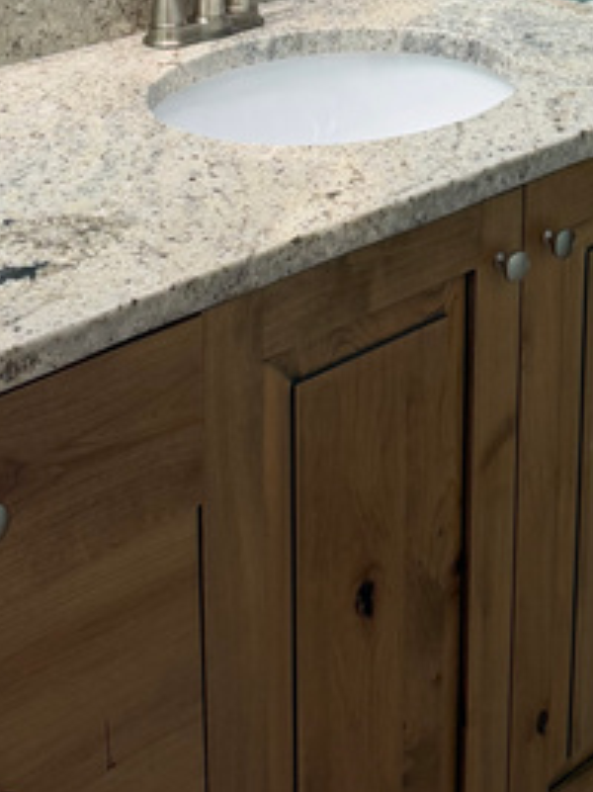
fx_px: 1577
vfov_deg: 26.4
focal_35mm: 69
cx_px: 332
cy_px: -33
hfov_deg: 21.3
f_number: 1.78
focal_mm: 6.76
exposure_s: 1/199
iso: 125
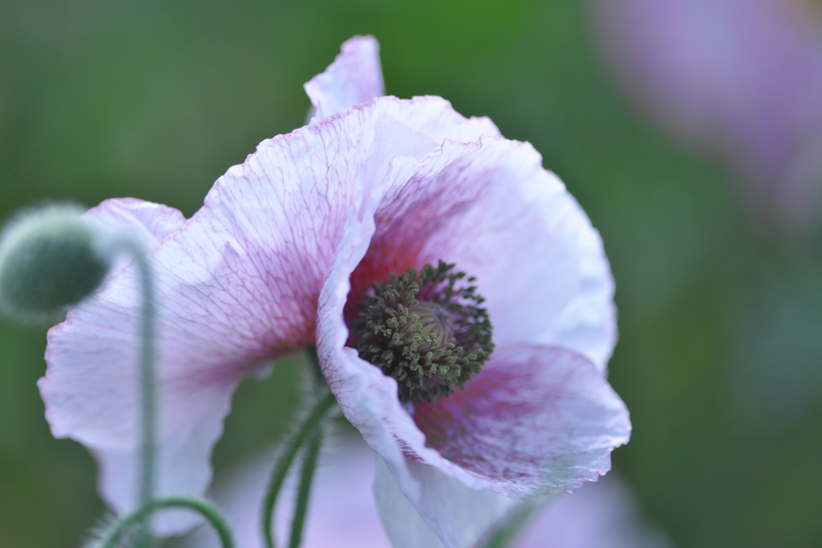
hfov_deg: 5.8
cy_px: 317
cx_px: 361
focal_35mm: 354
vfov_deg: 3.9
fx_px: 8084
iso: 100
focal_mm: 300
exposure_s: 1/3200
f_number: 4
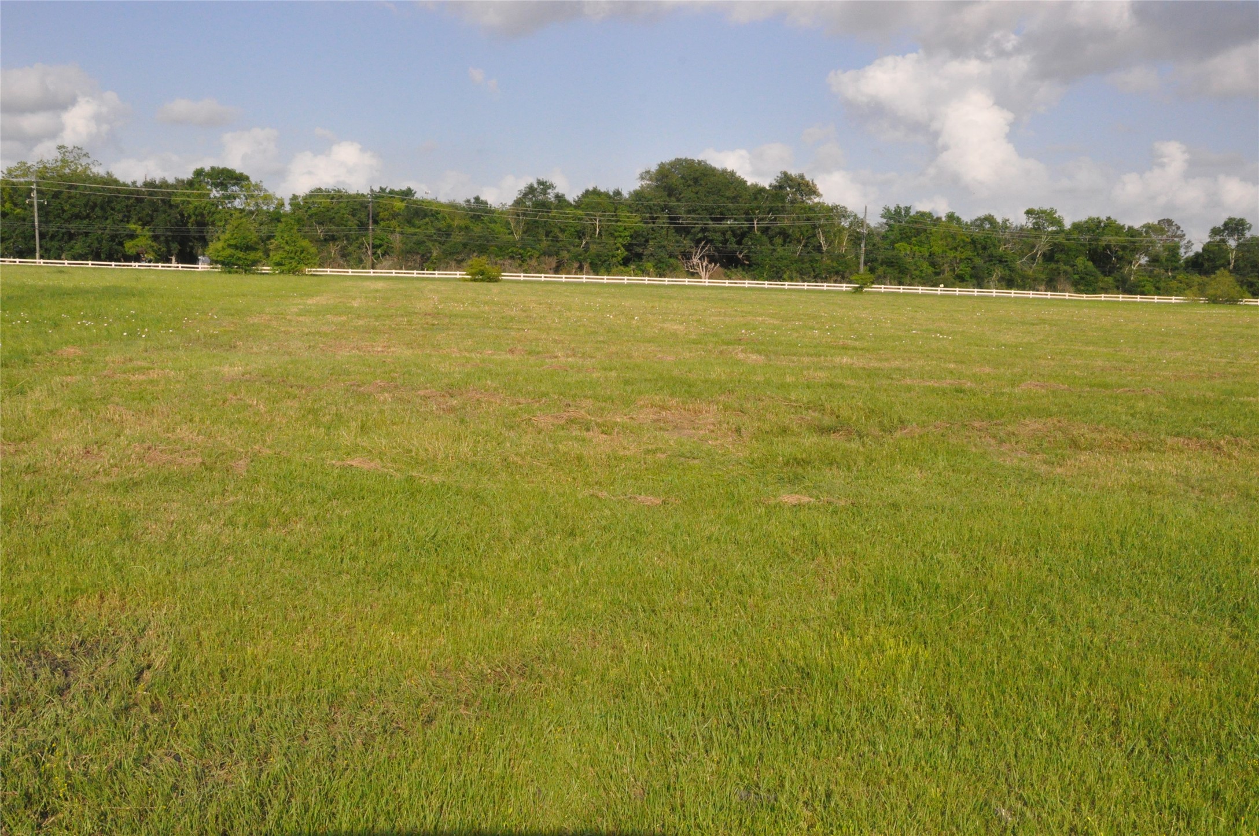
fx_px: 1257
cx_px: 630
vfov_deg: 36.8
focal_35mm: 36
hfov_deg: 53.2
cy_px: 418
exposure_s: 1/1250
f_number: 18
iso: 2500
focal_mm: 24
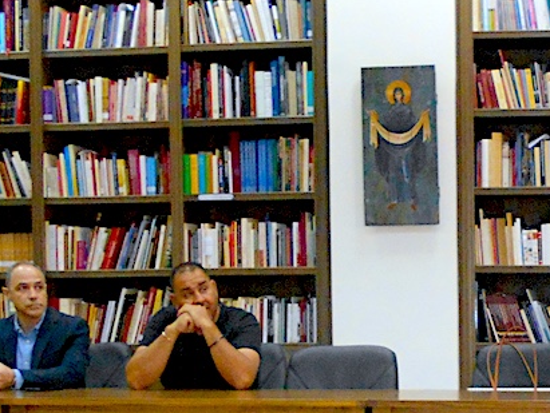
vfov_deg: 15.9
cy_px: 436
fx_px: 1447
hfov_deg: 20.4
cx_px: 622
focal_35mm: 91
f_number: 3.2
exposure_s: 1/25
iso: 400
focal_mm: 4.6
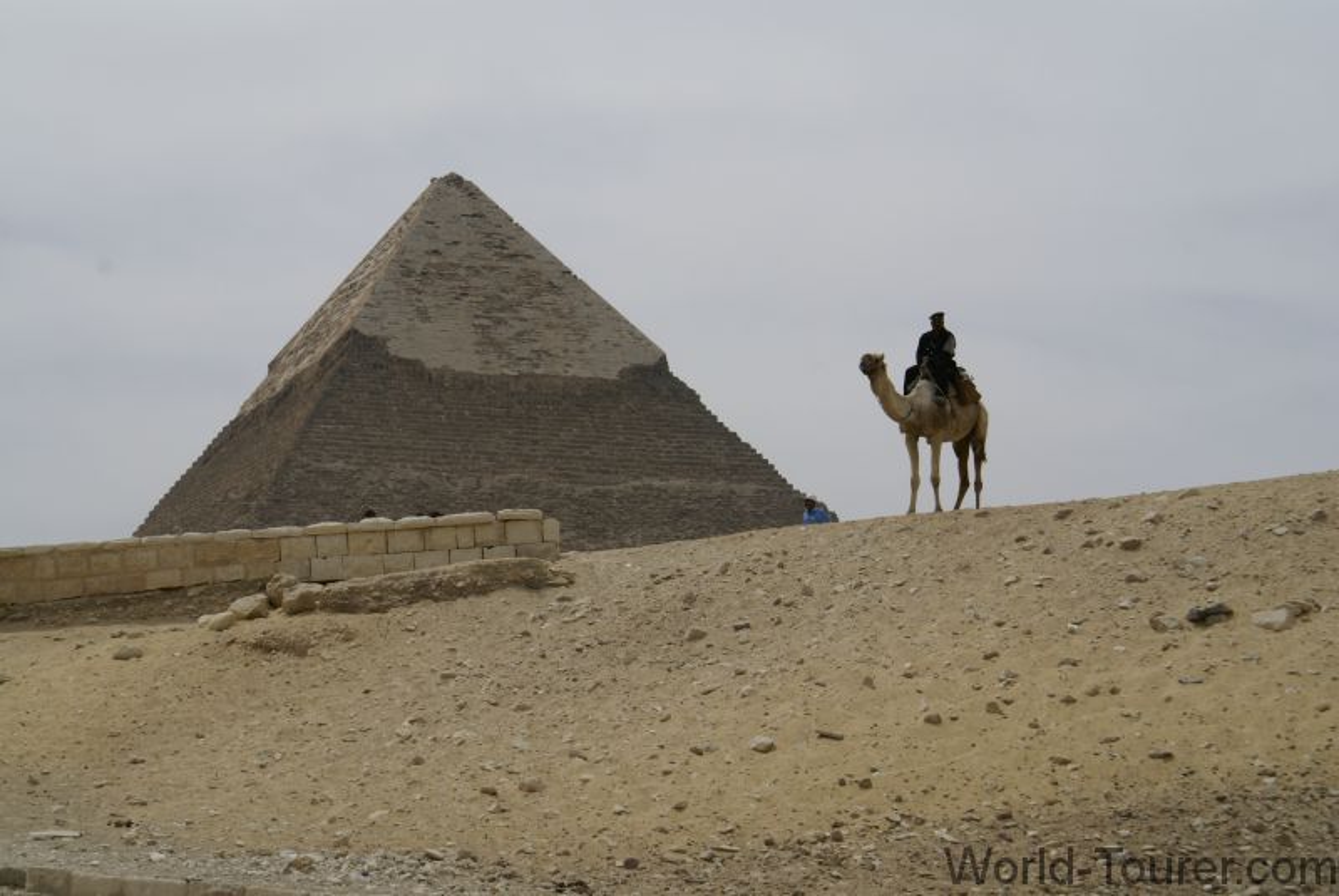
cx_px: 670
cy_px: 448
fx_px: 3909
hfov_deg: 19.4
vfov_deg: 13.1
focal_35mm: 105
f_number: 13
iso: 100
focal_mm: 70
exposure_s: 1/250
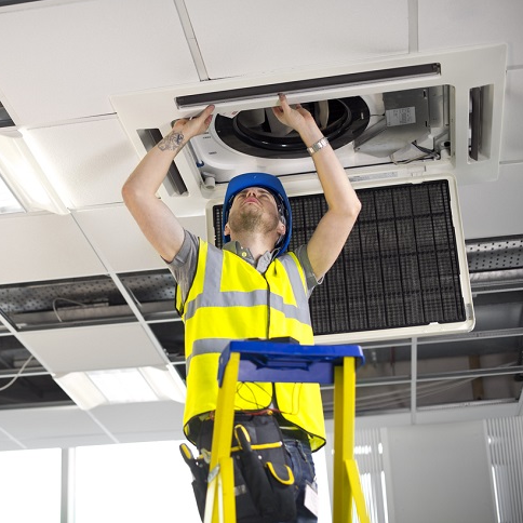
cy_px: 258
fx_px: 1111
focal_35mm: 65
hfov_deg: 26.2
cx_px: 130
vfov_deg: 26.5
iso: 200
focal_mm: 50
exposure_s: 1/80
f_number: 2.5
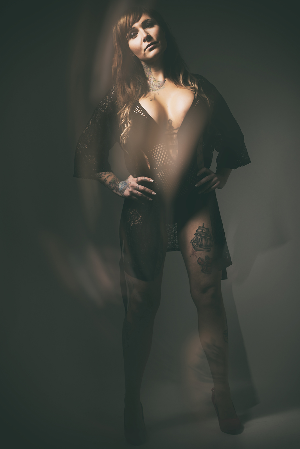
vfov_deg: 33.4
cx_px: 150
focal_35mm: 60
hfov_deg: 22.6
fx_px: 750
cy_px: 224
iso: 100
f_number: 13
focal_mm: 40
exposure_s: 1/200
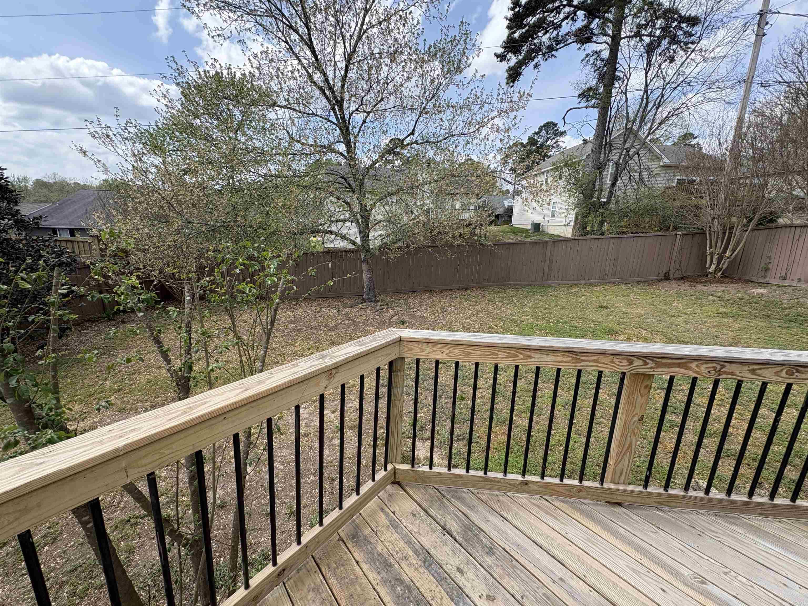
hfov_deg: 102.1
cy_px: 303
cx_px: 404
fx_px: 327
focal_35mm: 14
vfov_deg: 85.7
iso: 40
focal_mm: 2.22
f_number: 2.2
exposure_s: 1/652
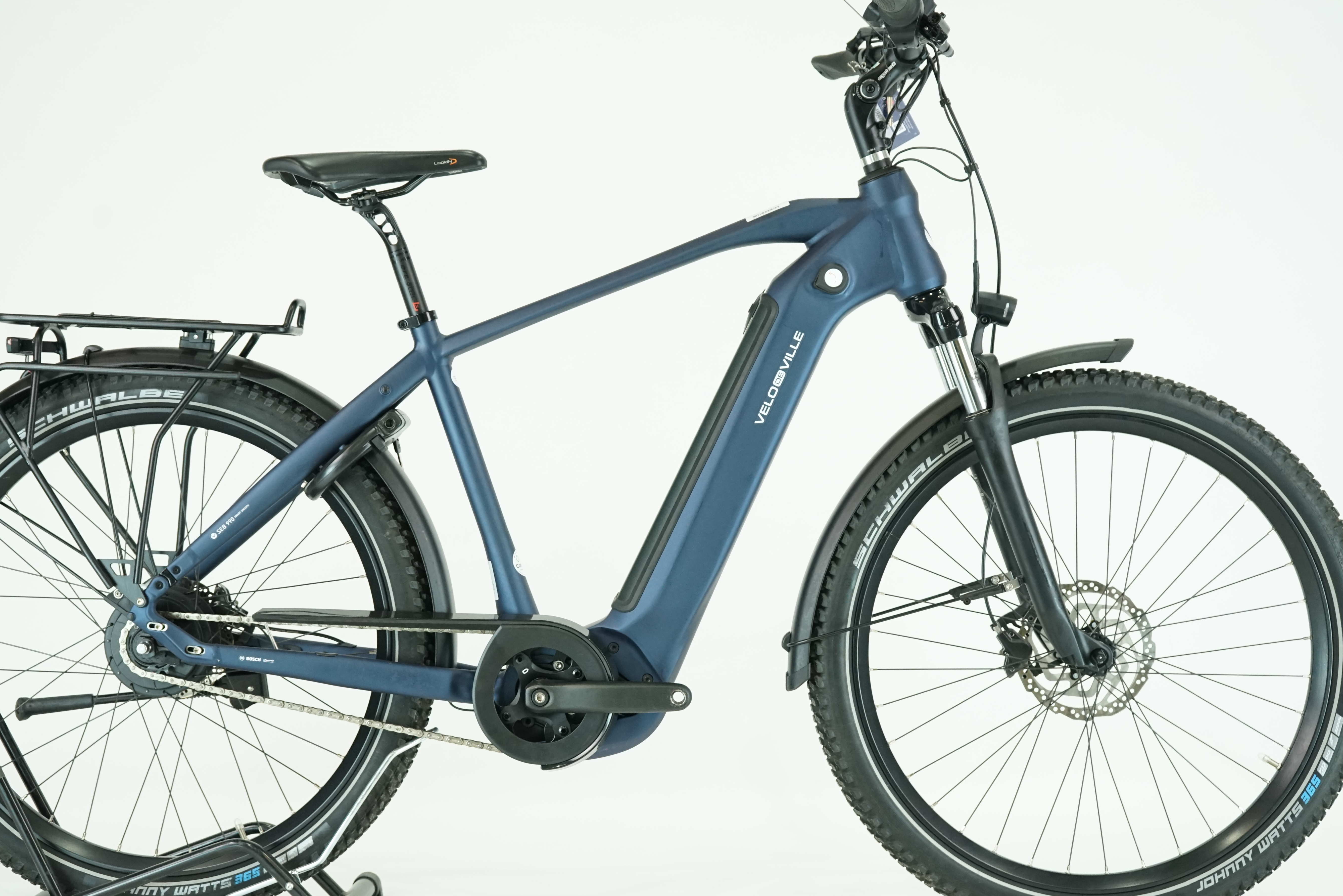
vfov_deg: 21.2
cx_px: 632
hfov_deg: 31.4
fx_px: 2387
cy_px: 454
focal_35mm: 64
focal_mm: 57
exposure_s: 1/200
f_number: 5
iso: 2000
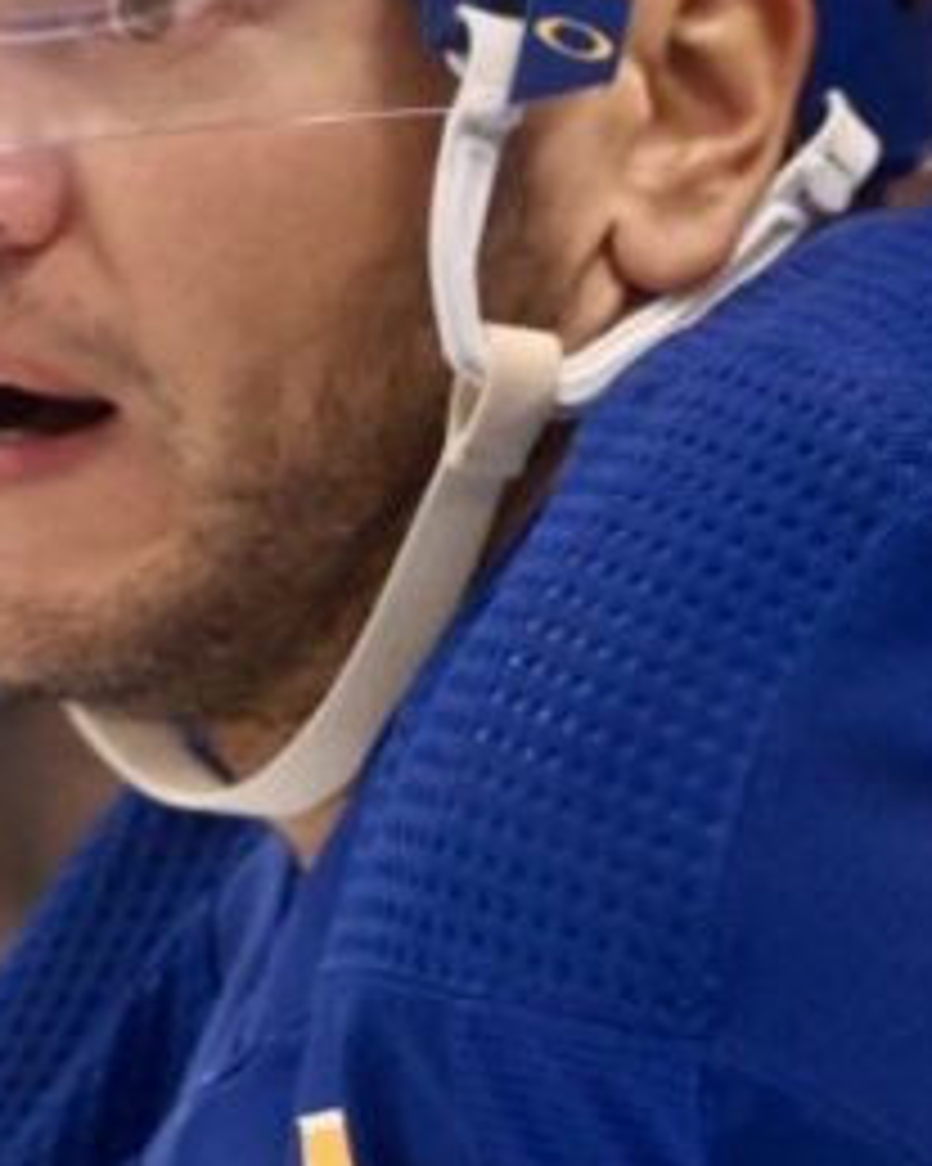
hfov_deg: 4.3
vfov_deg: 5.3
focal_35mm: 362
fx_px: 12489
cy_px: 351
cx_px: 527
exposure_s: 1/1600
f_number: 3.5
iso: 3200
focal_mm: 130
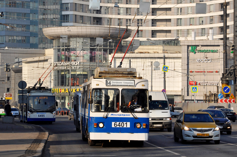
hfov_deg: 17.1
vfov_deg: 11.4
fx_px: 789
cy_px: 78
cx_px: 118
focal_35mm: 120
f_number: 8
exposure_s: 1/500
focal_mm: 80
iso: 200
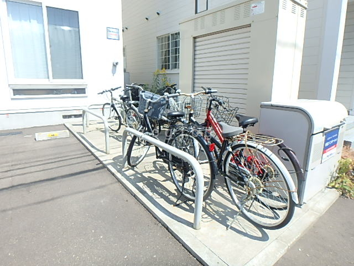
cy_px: 133
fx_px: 215
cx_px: 177
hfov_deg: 79.0
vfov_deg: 63.4
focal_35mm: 21
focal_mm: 3.7
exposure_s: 1/640
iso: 125
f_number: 3.5
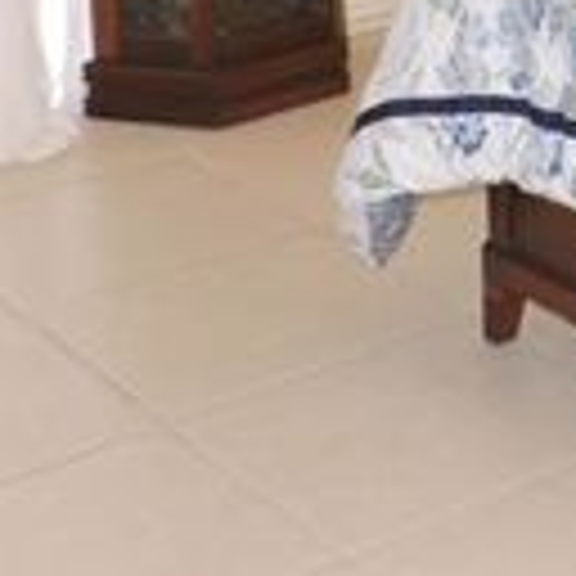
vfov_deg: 13.9
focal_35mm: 117
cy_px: -324
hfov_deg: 13.2
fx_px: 2203
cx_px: 1078
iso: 200
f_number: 3
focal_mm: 4.3
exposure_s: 1/30
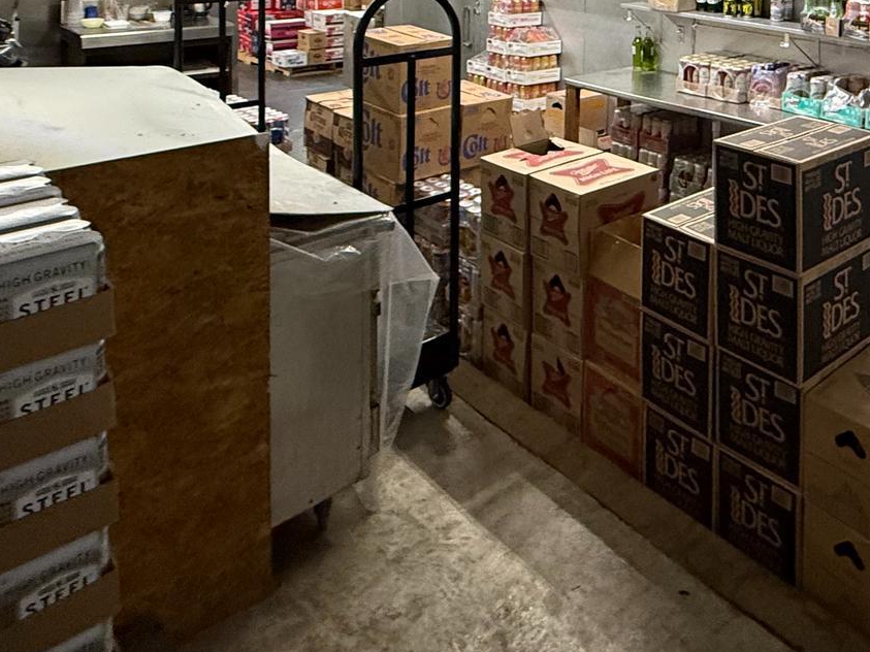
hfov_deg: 51.8
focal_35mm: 34
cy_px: -36
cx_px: 646
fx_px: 854
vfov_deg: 36.4
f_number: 2.2
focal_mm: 2.22
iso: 320
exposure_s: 1/60
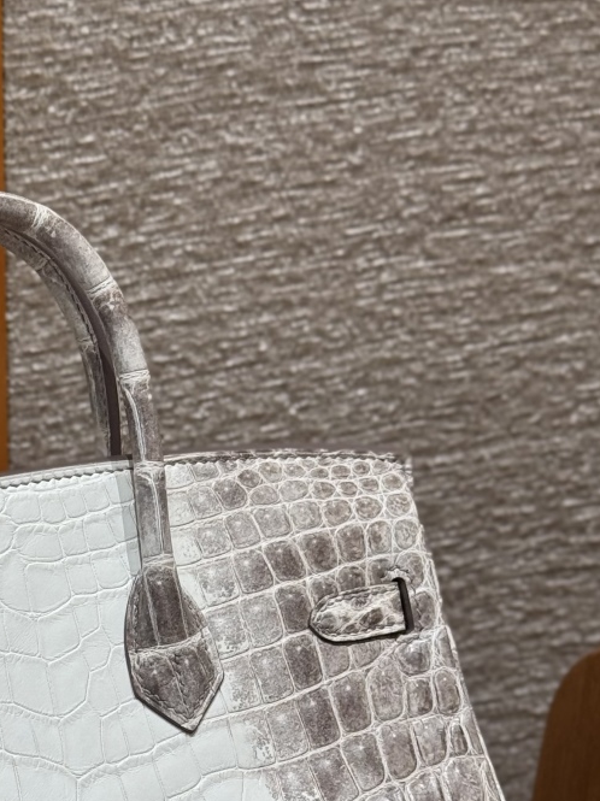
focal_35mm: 104
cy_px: 788
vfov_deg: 18.5
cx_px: 59
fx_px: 2406
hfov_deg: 14.1
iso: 50
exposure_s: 1/100
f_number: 1.78
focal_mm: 6.76
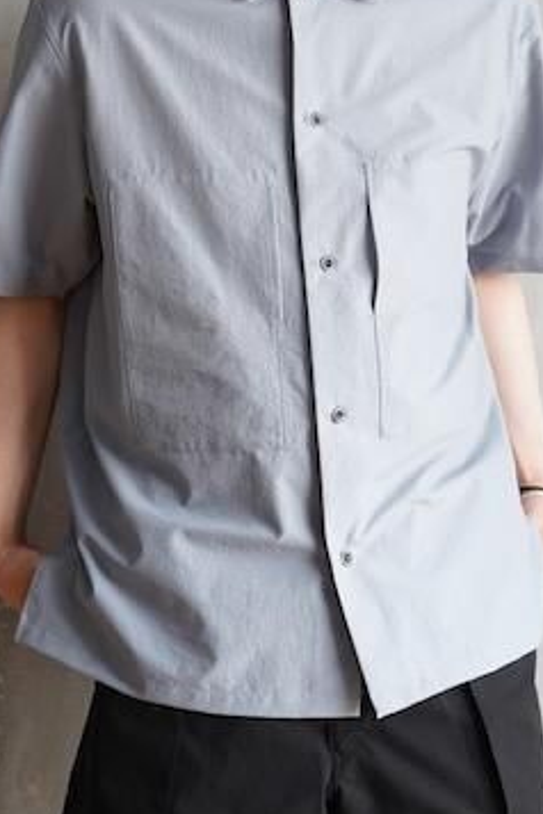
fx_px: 2692
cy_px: 171
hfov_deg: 11.5
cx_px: 327
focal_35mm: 119
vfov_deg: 17.1
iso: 640
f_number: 3.5
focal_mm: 50
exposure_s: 1/125
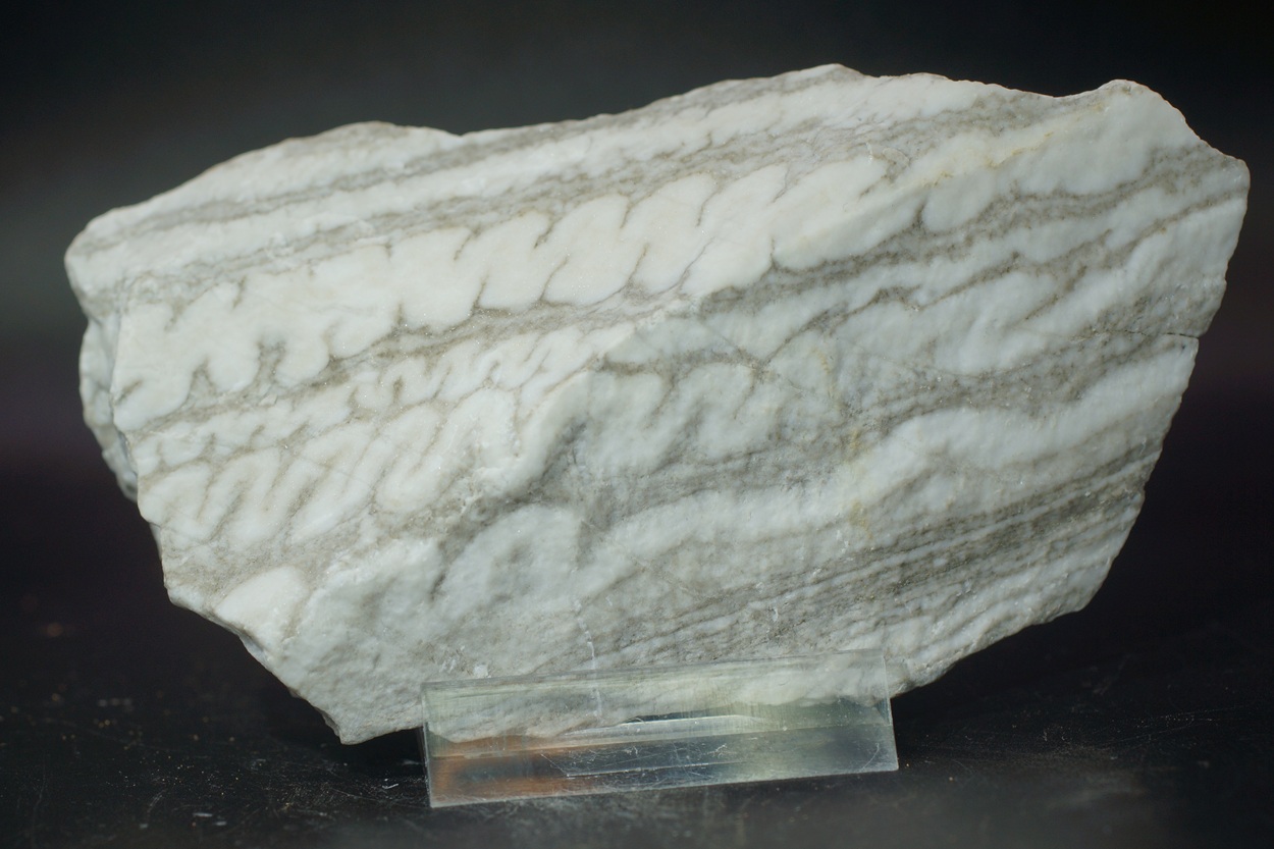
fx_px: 2654
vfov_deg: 18.2
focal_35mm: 75
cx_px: 637
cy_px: 424
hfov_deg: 27.0
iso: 100
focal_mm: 50
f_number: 6.3
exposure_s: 1/200
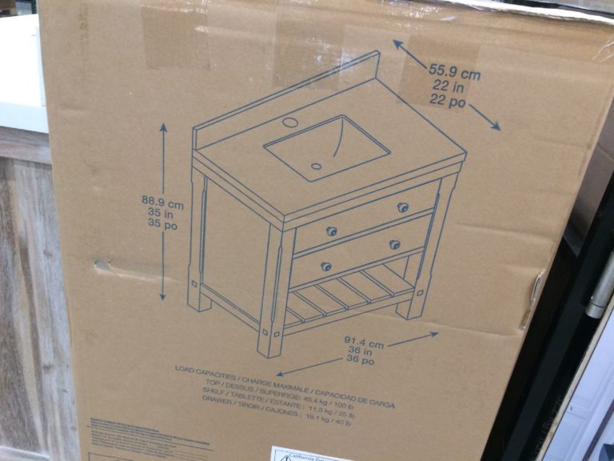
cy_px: 230
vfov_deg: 48.2
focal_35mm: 29
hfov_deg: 61.7
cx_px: 307
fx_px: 514
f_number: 2.2
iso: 200
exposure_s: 1/30
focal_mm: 4.15
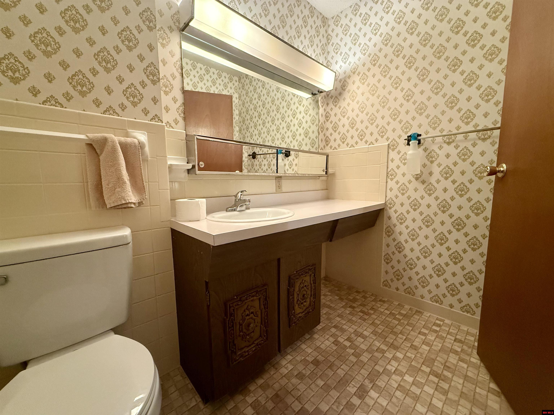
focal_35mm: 14
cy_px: 208
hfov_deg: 102.1
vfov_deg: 85.7
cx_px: 277
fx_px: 224
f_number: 2.2
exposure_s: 1/60
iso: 800
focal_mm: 2.22
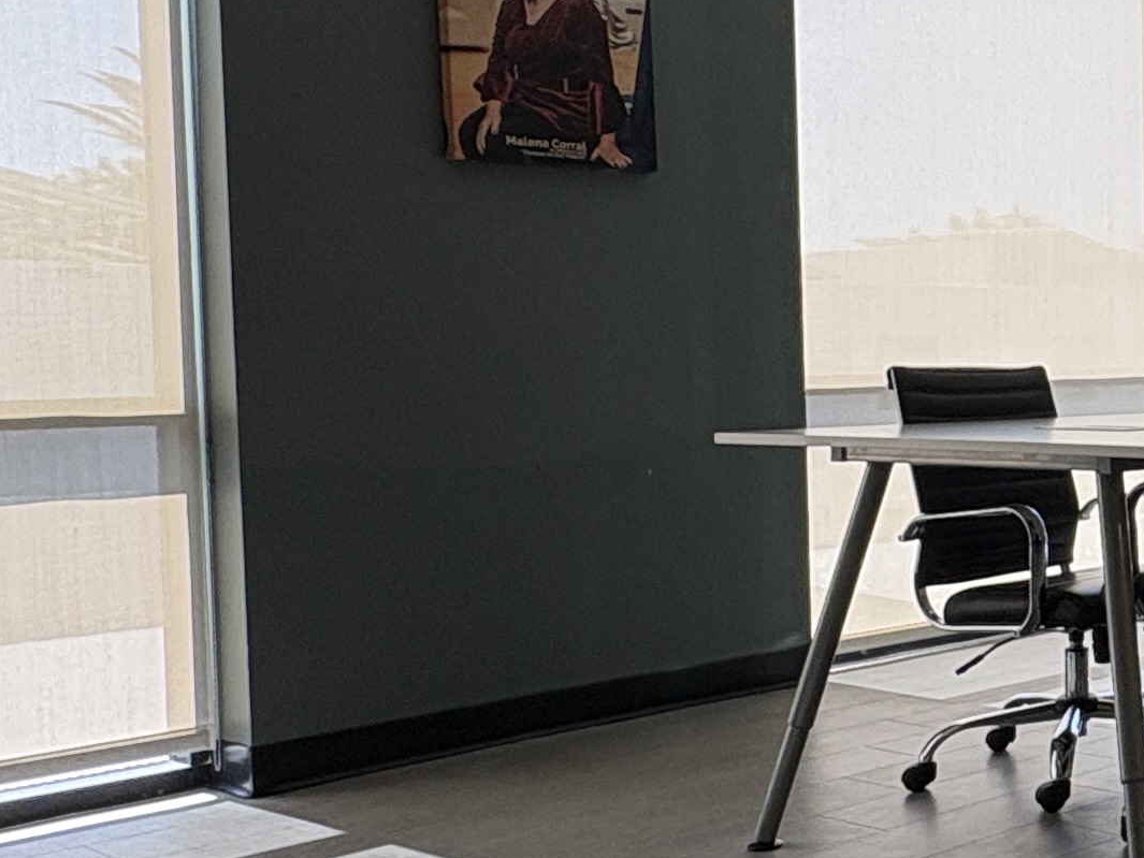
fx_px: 1752
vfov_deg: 27.5
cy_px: 408
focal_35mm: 53
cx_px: 1563
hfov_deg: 28.3
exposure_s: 1/107
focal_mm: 2.22
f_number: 2.2
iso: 40
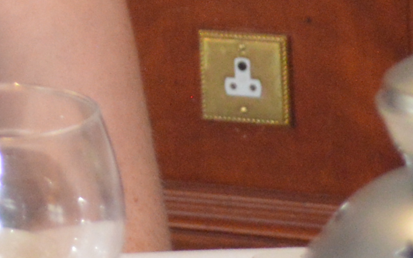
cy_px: -633
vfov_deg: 3.3
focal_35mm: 383
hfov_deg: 5.3
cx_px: -591
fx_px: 4305
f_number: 5
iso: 1400
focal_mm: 35
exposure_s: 1/60
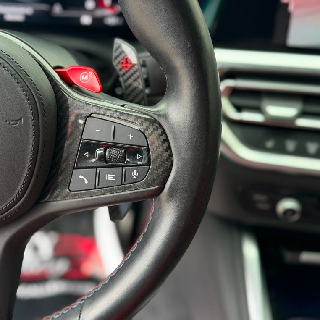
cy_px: 160
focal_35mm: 57
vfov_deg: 30.0
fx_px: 596
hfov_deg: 29.9
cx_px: 110
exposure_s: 1/190
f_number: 1.78
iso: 200
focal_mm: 6.76
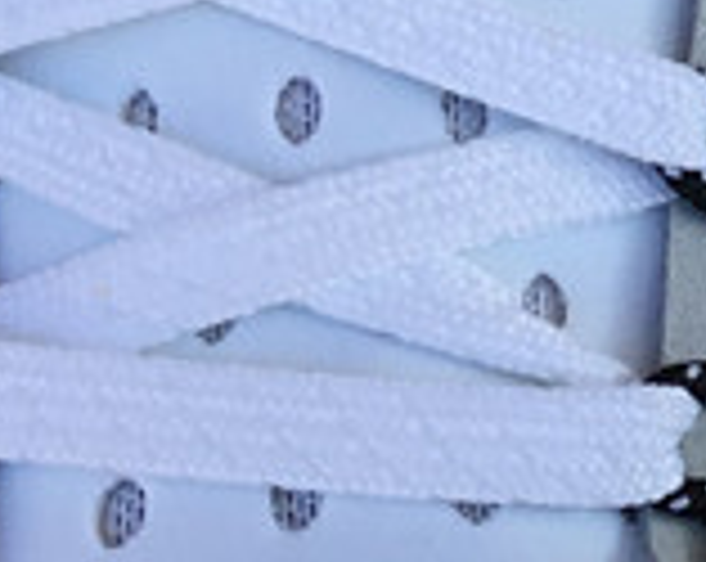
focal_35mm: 174
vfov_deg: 8.8
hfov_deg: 10.7
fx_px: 3629
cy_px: -38
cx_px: 1061
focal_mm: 3.3
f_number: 2.4
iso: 25
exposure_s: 1/344
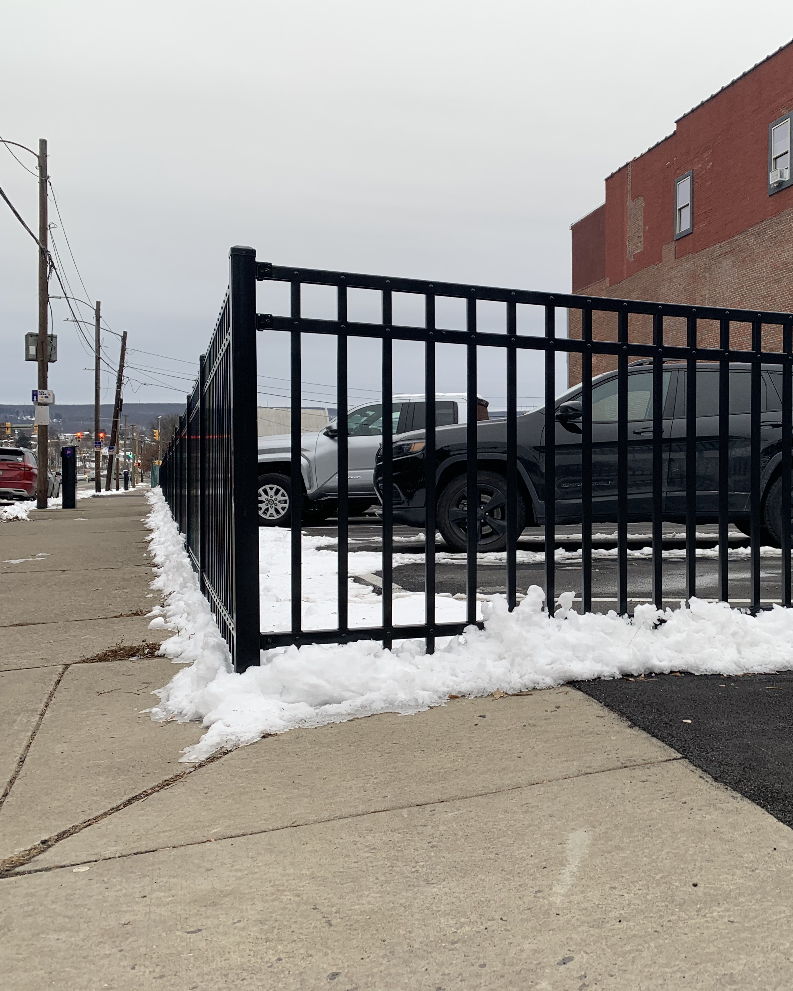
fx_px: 997
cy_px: 496
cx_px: 641
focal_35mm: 34
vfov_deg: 52.8
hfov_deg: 41.4
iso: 25
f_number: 1.8
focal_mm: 4.25
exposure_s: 1/363
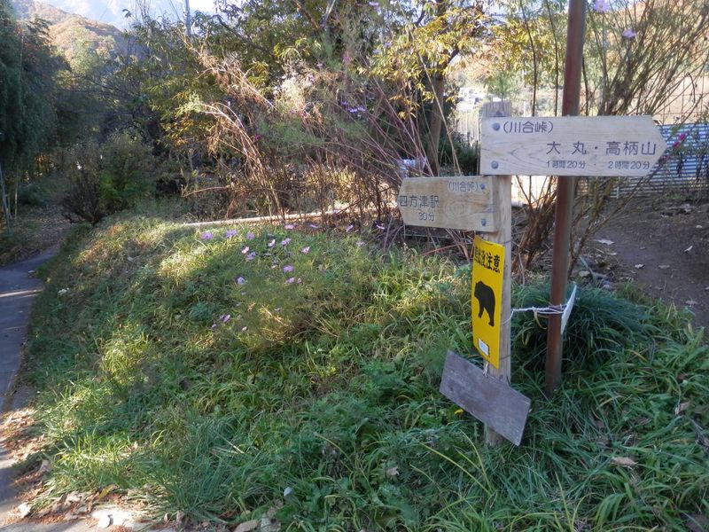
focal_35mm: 30
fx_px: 614
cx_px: 354
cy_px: 266
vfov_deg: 46.8
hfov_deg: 60.0
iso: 80
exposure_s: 1/80
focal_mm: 5.5
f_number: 3.3
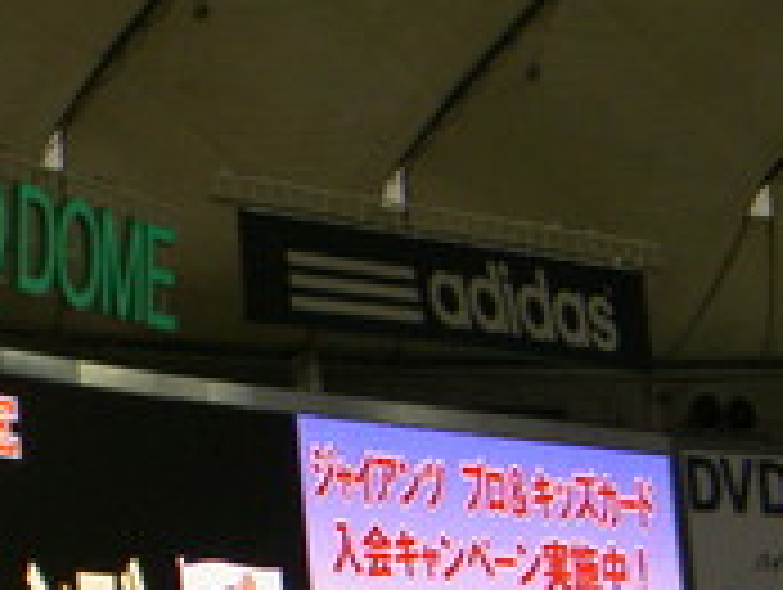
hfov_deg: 8.5
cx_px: -27
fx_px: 5210
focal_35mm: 230
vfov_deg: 6.5
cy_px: 356
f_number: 4.6
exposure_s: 1/80
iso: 200
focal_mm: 14.7
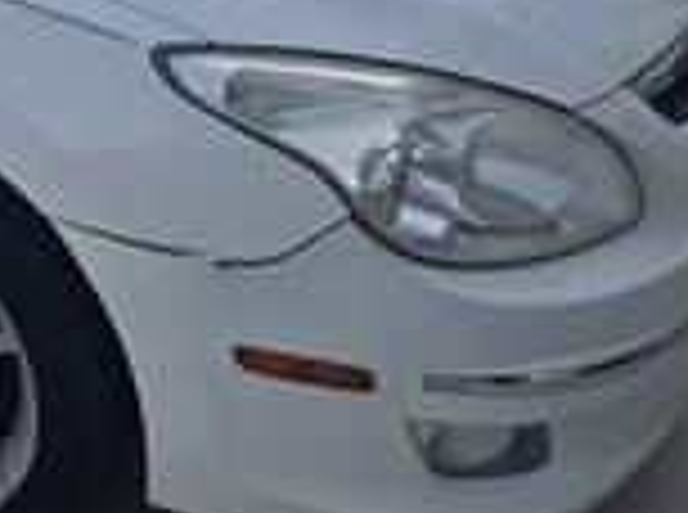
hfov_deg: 21.8
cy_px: -117
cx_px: -315
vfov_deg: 18.2
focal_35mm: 76
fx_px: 1507
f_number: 1.7
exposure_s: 1/624
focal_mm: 6.3
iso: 12
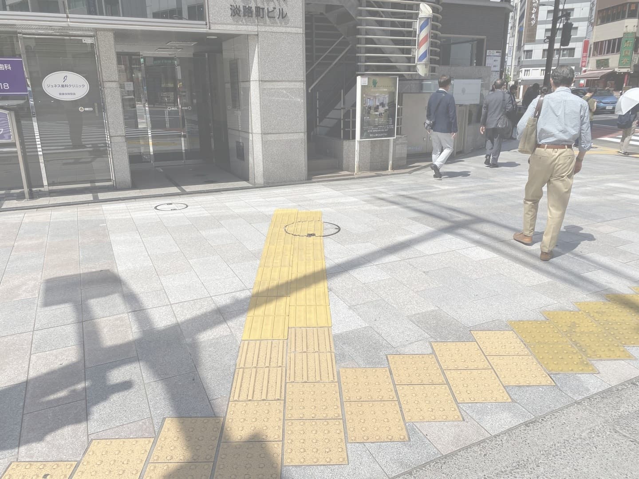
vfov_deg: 53.1
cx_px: 320
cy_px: 240
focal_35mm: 26
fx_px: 480
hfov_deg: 67.3
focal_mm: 4.25
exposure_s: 1/4608
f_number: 1.8
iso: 32
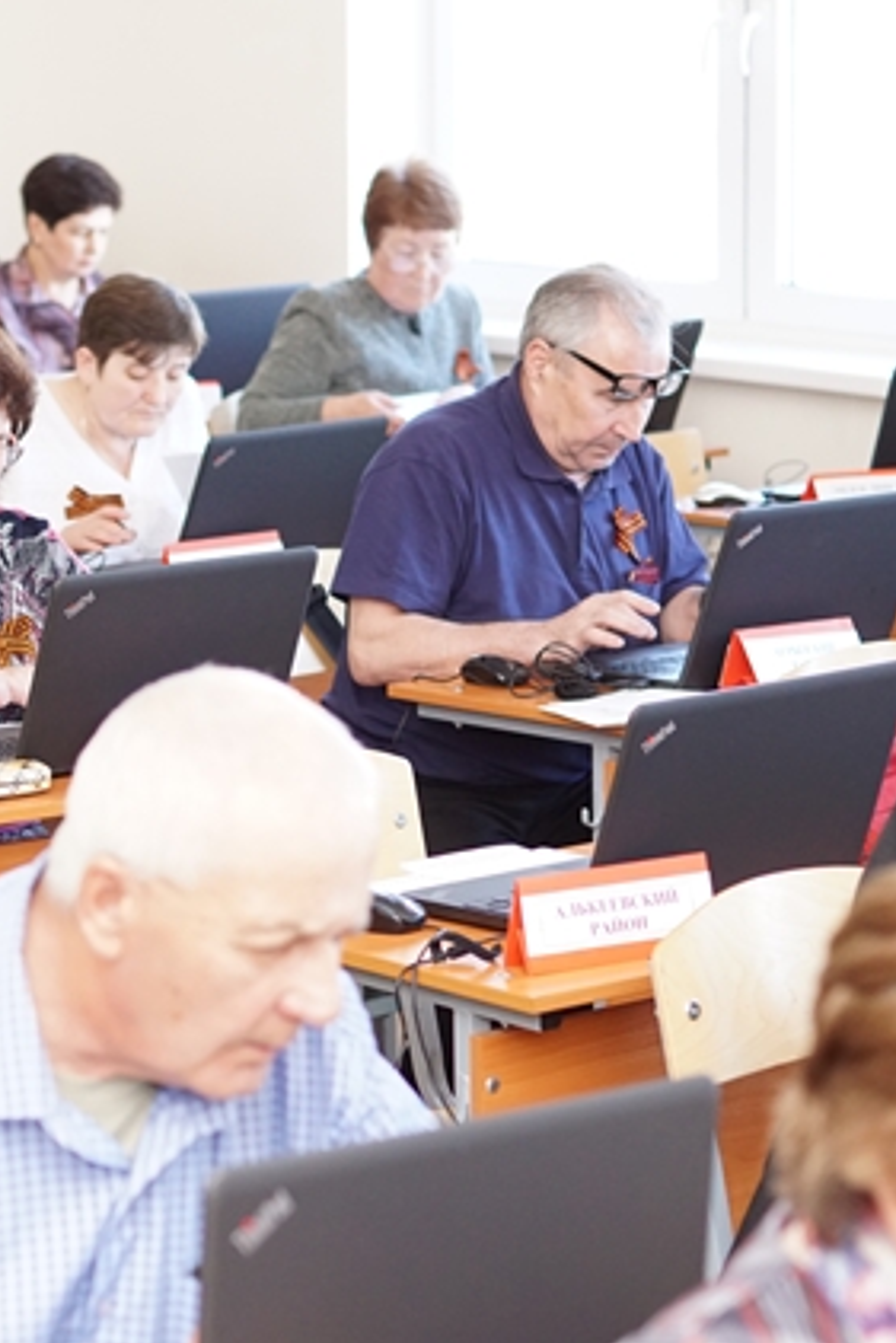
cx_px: -96
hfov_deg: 11.9
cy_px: 672
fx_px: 4215
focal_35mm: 113
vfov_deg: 18.1
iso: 1250
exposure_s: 1/160
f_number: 2.8
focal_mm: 50
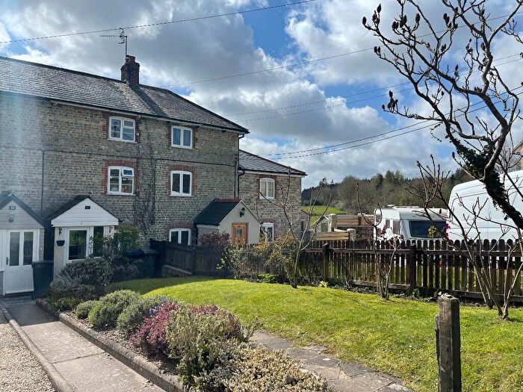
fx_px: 393
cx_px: 262
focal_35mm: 26
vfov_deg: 53.1
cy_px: 196
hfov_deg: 67.3
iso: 32
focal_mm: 5.1
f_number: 1.6
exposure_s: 1/5618
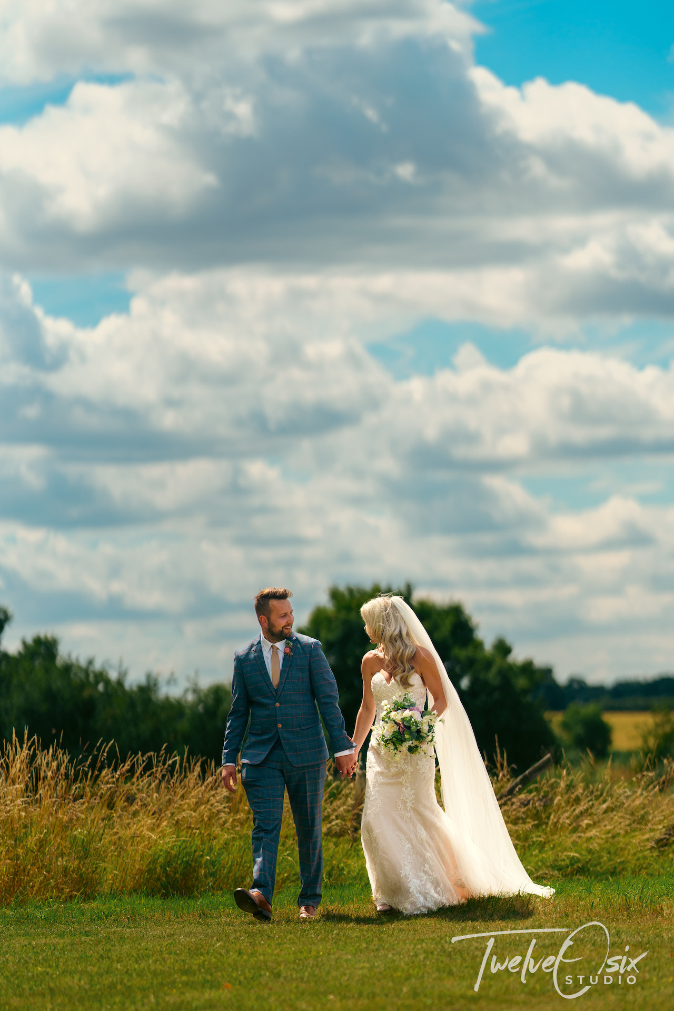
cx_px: 337
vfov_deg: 15.2
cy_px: 506
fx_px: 3791
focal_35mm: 135
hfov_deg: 10.2
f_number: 1.8
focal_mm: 135
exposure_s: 1/8000
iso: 100
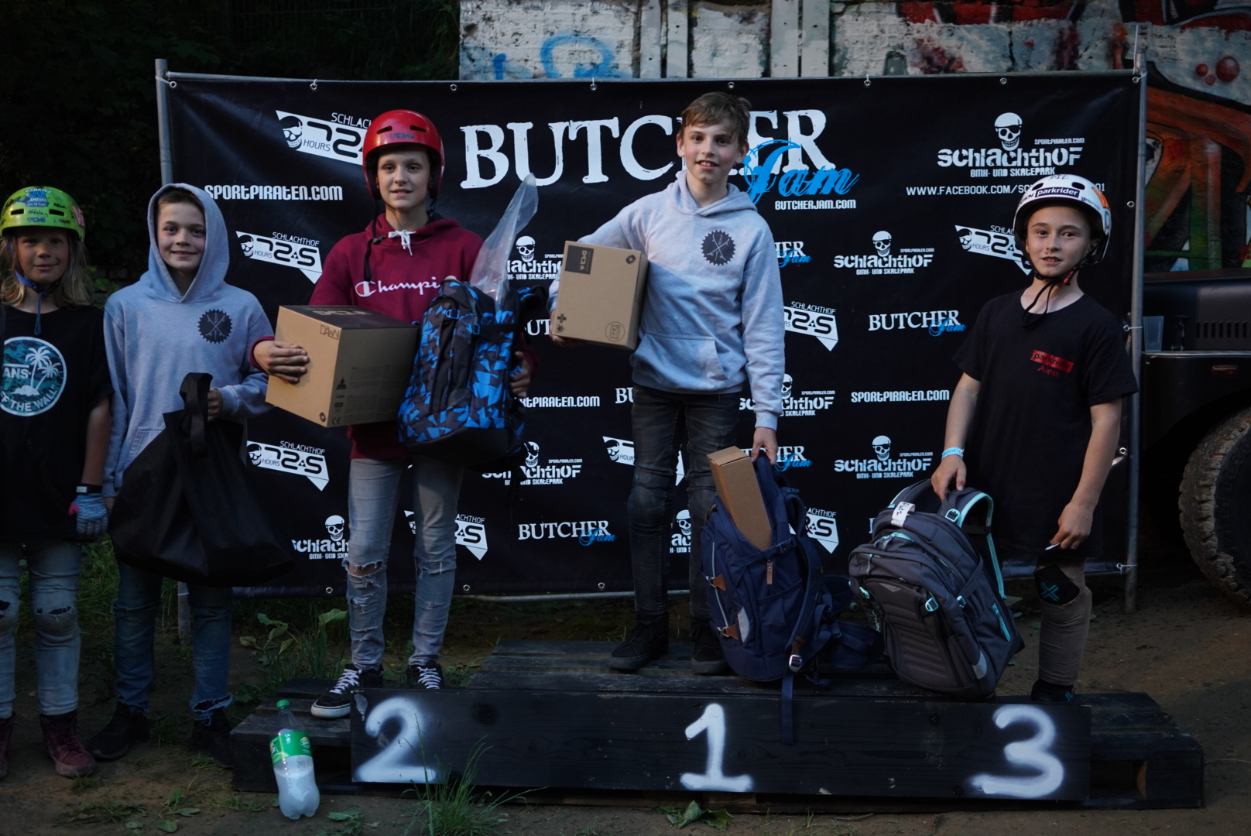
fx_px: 1217
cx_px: 626
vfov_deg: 37.9
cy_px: 418
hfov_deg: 54.4
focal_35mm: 35
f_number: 2.8
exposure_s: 1/100
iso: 2000
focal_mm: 35
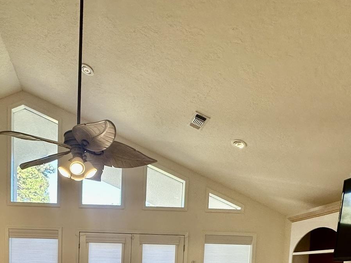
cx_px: 100
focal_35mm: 32
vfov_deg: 36.5
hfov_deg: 54.8
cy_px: 297
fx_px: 324
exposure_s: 1/120
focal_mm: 2.22
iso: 80
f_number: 2.2
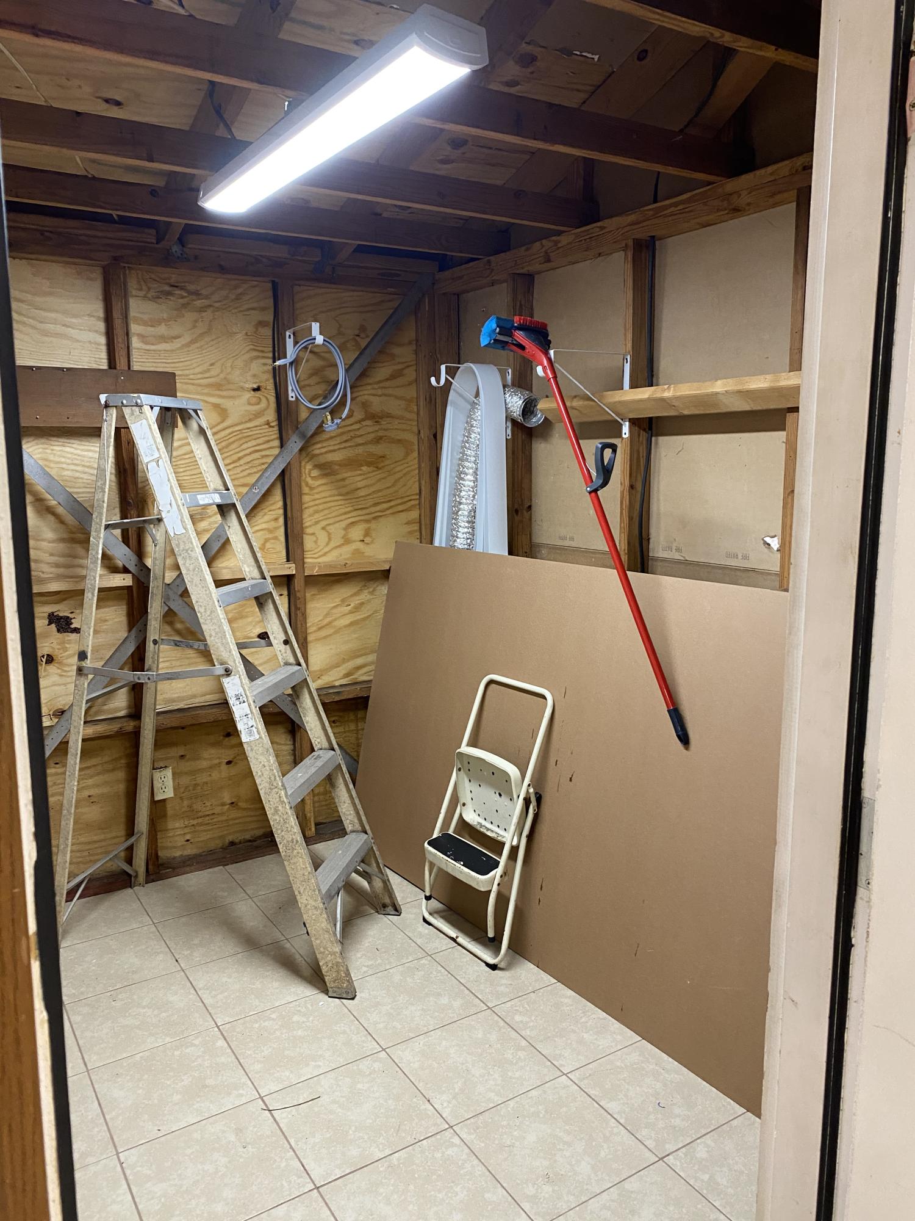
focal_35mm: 26
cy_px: 610
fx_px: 916
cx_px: 458
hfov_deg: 53.1
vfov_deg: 67.3
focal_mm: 4.25
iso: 200
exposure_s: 1/60
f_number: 1.8
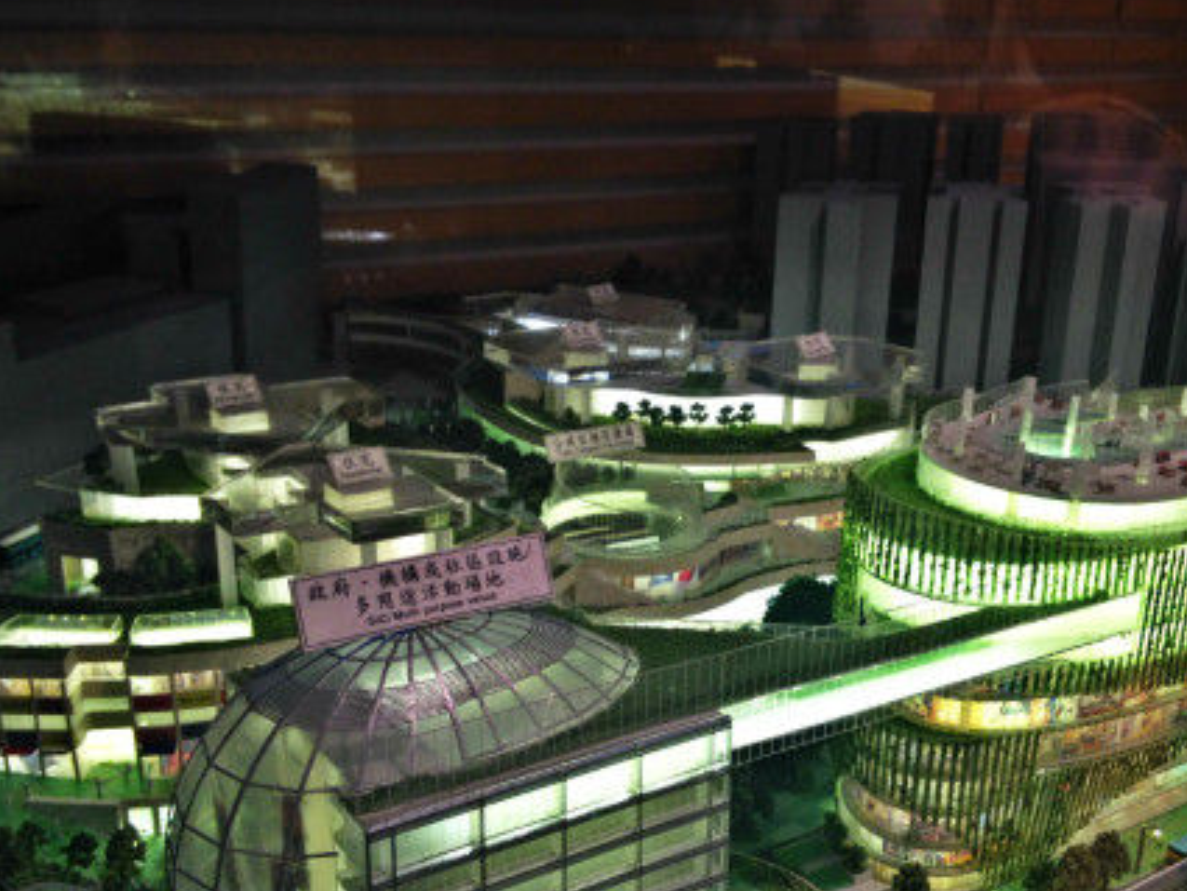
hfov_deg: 41.8
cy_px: 563
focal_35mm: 45
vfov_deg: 32.0
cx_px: 740
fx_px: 1544
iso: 64
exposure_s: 1/20
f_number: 2.4
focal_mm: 4.12
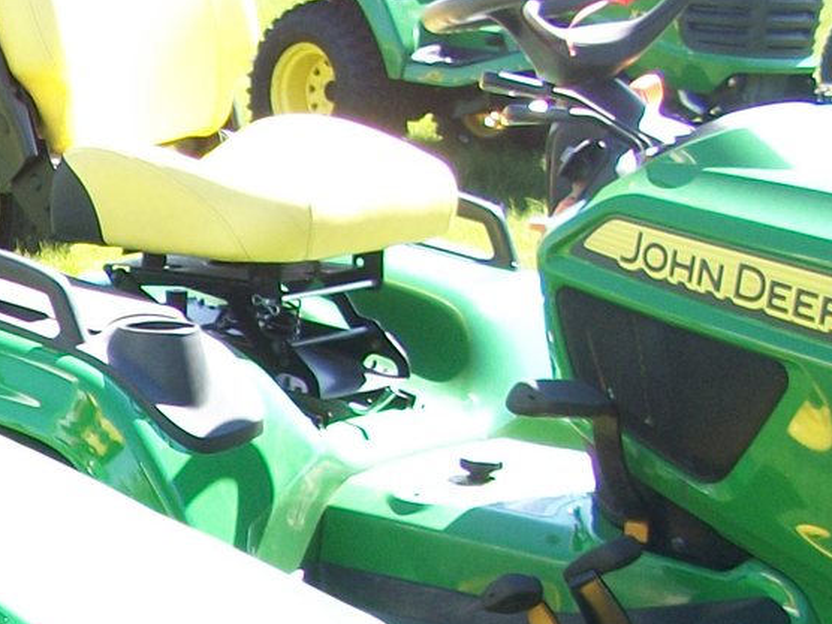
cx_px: -557
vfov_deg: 11.0
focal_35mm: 129
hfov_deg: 13.9
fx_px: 3101
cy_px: 952
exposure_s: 1/125
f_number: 3.1
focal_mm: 6.3
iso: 80
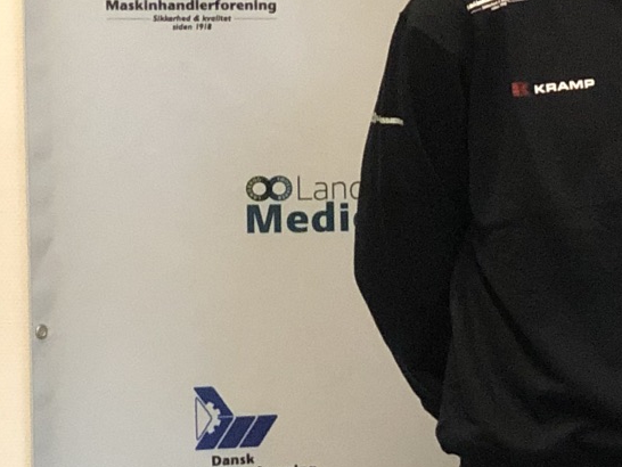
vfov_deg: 7.6
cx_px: 1163
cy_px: 108
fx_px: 3505
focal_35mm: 195
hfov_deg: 9.6
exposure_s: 1/20
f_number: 2.4
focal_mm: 6
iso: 160
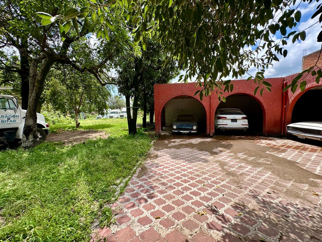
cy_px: 121
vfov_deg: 85.7
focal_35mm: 14
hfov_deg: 102.1
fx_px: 130
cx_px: 161
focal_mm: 2.22
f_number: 2.2
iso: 40
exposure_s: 1/651
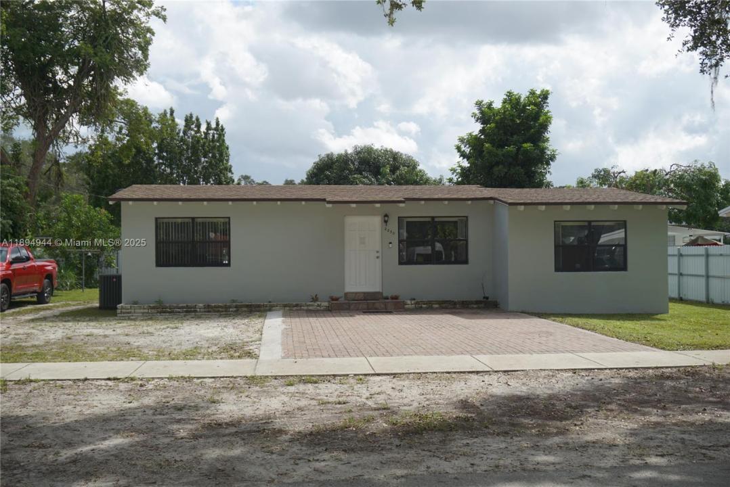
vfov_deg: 33.1
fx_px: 822
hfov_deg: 47.9
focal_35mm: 40
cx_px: 365
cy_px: 244
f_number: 5.6
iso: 100
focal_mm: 27
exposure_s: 1/500
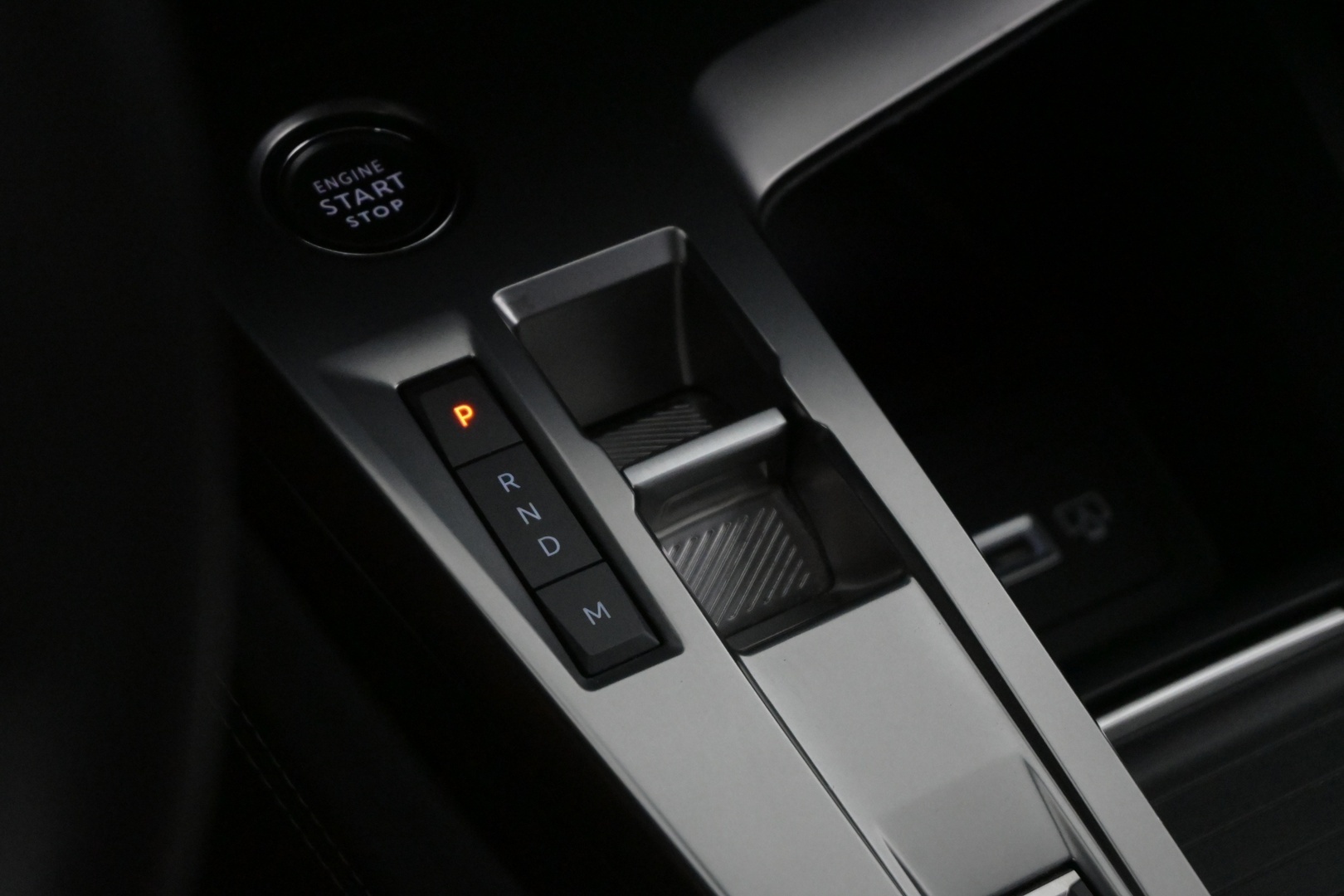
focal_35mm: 75
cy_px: 448
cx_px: 672
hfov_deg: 27.0
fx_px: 2800
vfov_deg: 18.2
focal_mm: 50
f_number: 6.3
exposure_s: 1/80
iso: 6400
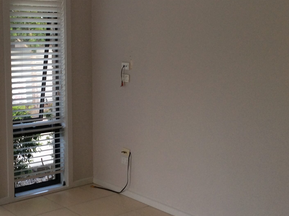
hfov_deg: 31.9
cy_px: 89
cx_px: 92
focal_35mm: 60
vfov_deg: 24.3
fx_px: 500
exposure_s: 1/24
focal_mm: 3.3
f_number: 2.4
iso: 40
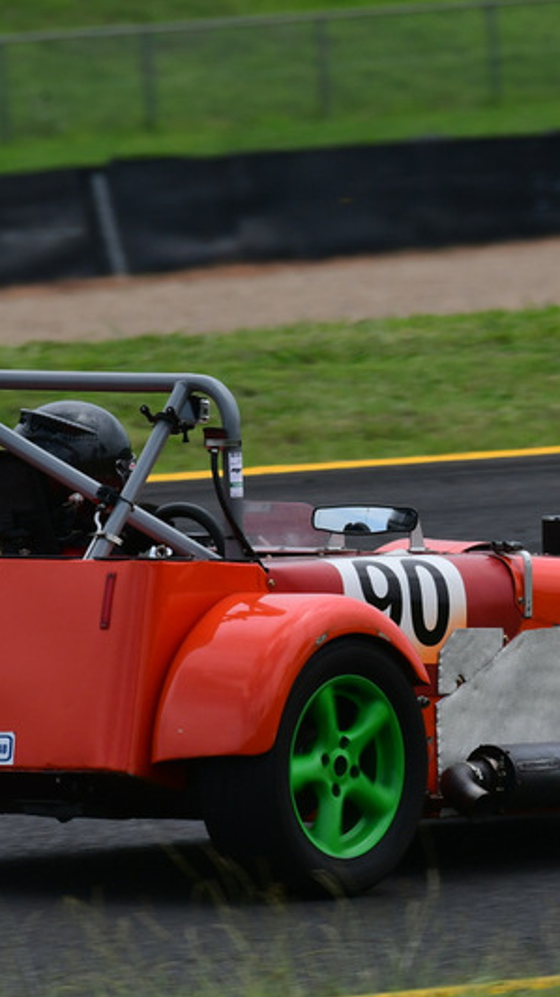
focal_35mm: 970
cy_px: 498
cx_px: 444
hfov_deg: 1.3
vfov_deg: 2.2
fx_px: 25622
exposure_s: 1/640
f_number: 11
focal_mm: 410
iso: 400
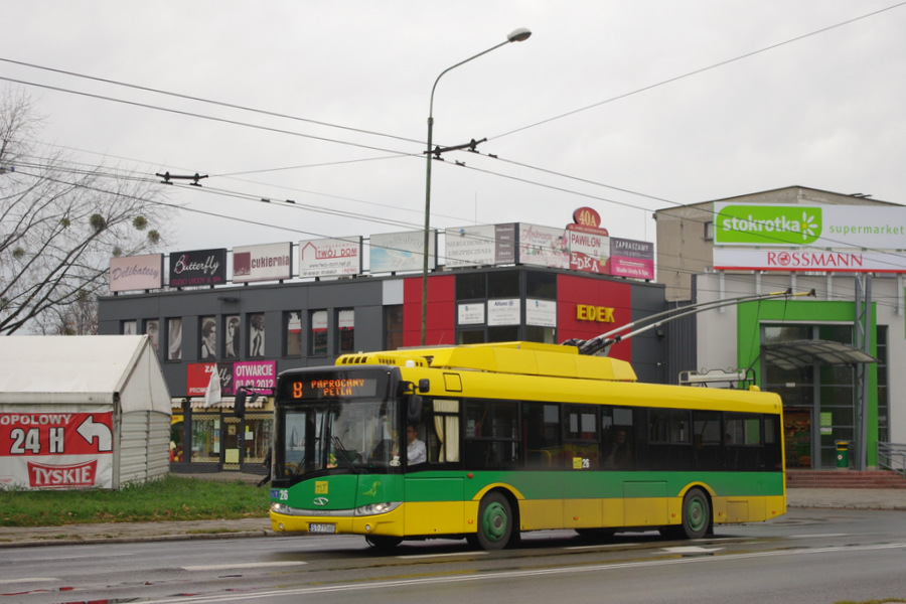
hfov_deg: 28.1
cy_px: 302
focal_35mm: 72
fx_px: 1812
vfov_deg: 18.9
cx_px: 453
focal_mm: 47.5
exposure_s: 1/500
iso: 640
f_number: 5.6
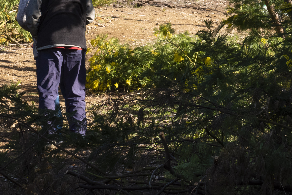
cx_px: 156
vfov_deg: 5.5
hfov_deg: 8.3
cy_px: -24
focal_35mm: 247
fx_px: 2004
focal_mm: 105
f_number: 20
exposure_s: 1/125
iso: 720
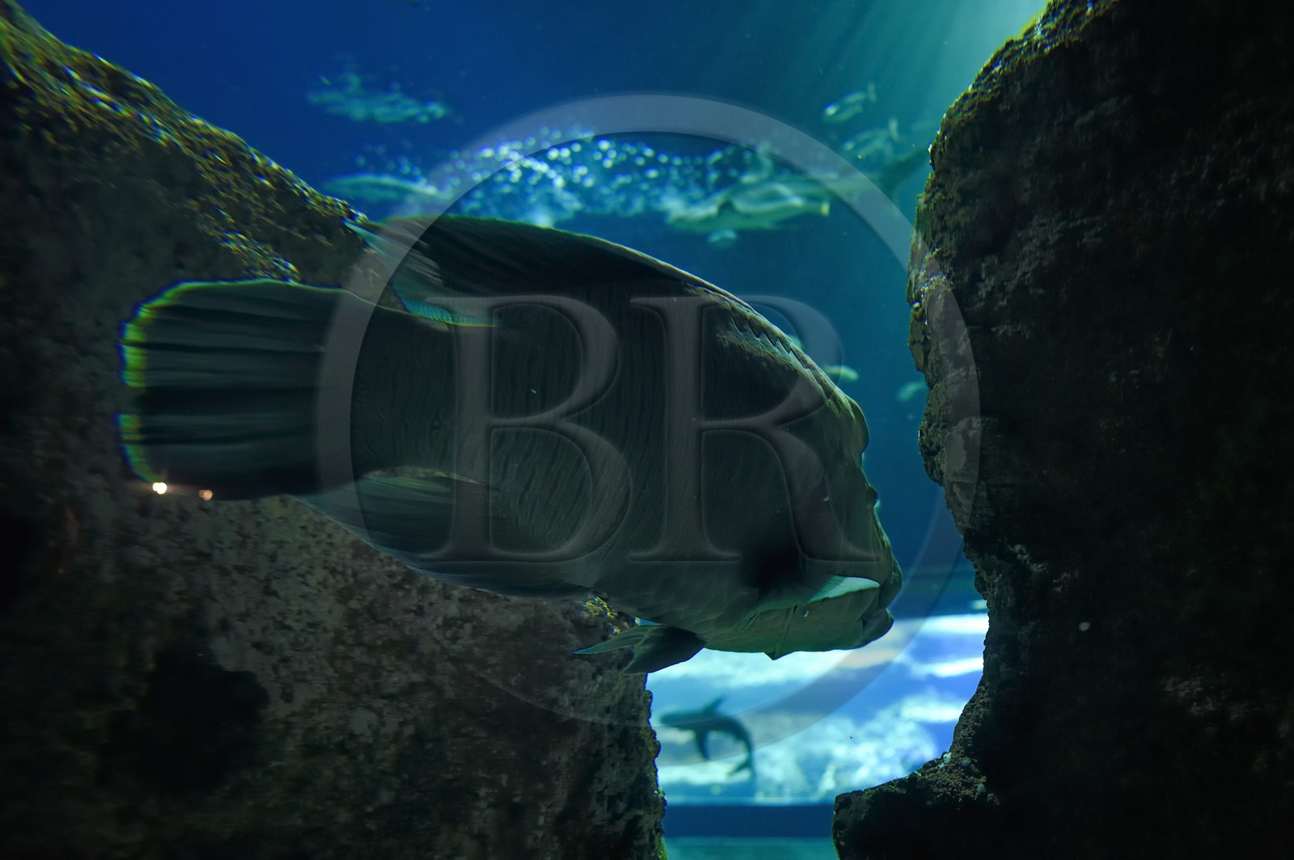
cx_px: 647
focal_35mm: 32
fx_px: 1149
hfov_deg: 58.8
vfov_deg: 41.0
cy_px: 430
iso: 1600
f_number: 2.8
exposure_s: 1/60
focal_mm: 32
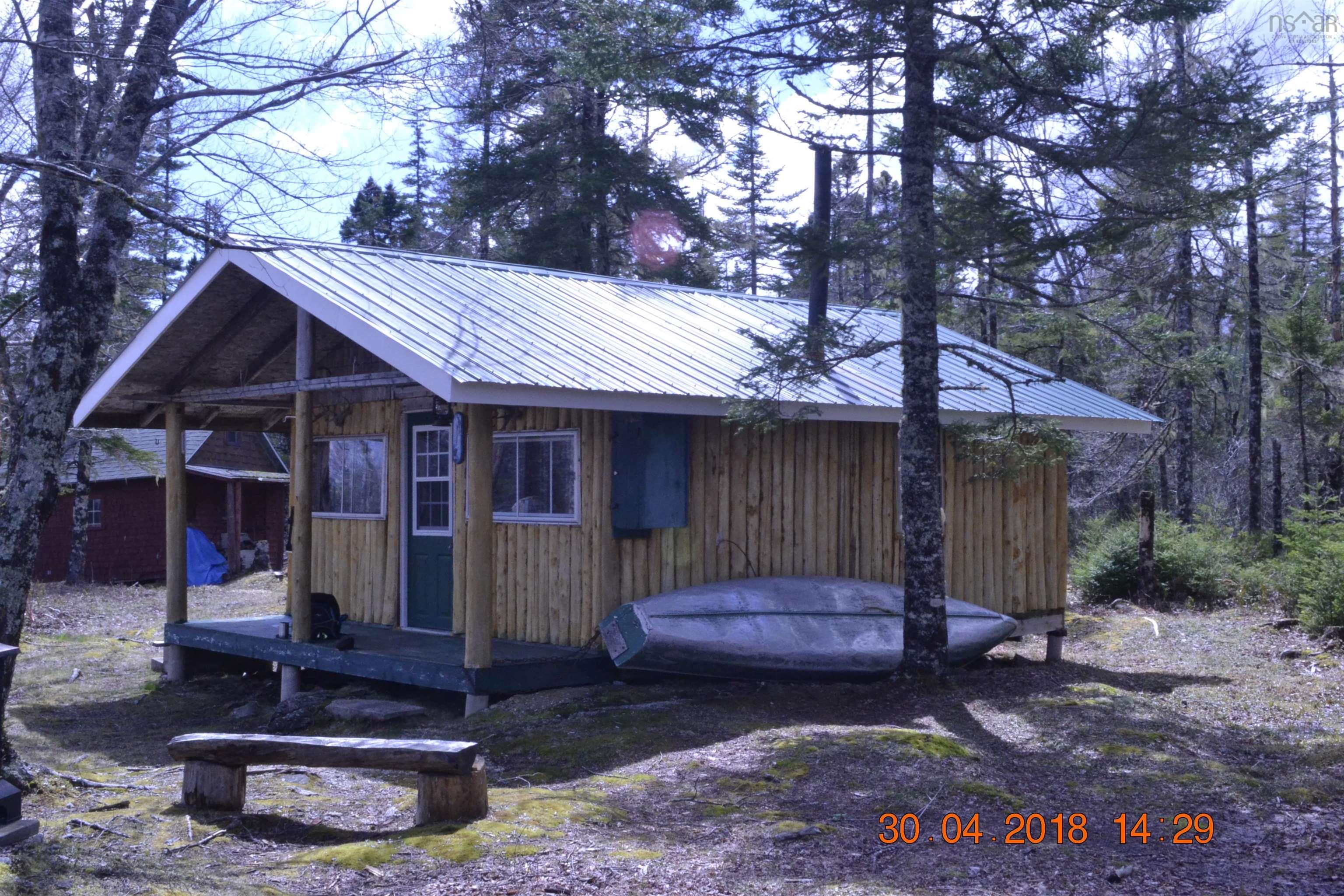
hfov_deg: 49.6
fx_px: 1456
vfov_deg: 34.2
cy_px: 448
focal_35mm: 39
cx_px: 672
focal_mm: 26
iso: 1600
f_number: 22
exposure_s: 1/250
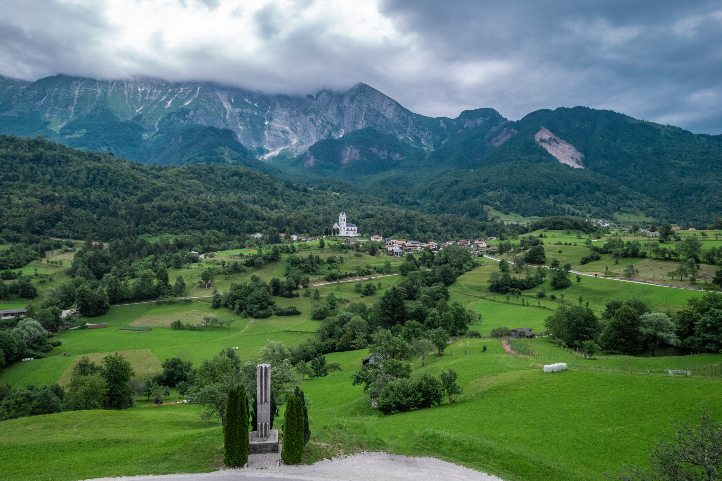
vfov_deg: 57.2
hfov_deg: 78.6
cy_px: 240
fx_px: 441
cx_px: 361
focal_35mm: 22
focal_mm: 8.38
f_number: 2.8
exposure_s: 1/160
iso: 100
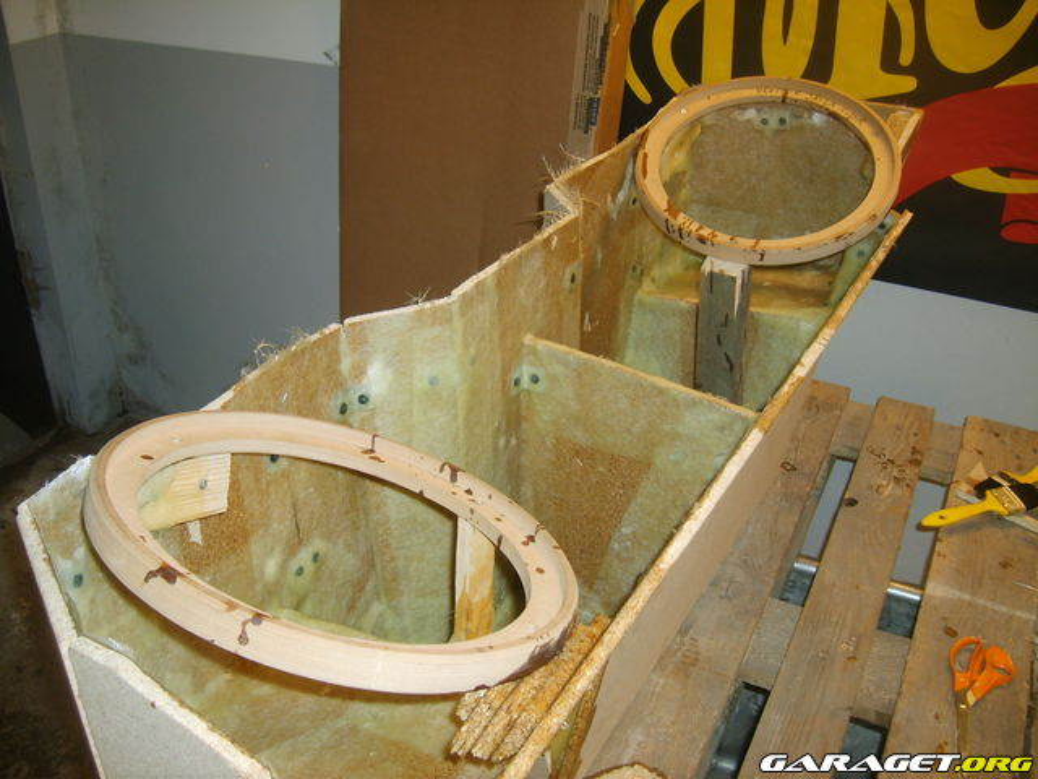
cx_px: 519
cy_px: 390
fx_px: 1050
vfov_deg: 40.7
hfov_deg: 52.6
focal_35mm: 35
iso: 100
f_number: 2.8
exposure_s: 1/30
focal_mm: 5.8
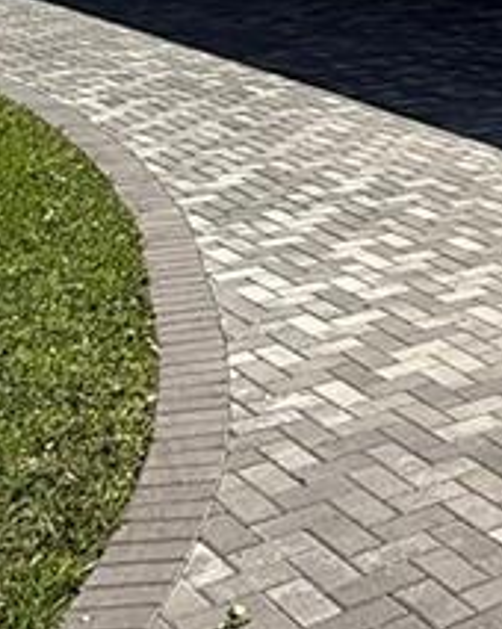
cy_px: -230
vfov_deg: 21.8
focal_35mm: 77
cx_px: 886
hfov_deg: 16.7
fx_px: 1432
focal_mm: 2.22
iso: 50
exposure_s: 1/1961
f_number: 2.2
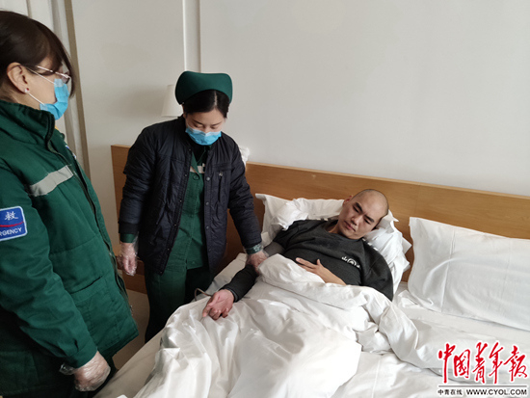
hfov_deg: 67.3
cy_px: 199
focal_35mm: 26
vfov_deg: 53.1
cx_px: 265
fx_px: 398
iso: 1059
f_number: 1.75
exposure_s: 1/50
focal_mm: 4.75
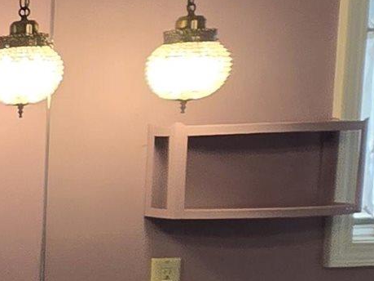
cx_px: -601
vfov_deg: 16.7
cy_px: 256
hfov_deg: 13.4
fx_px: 940
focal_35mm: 87
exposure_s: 1/60
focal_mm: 2.2
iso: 125
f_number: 2.2
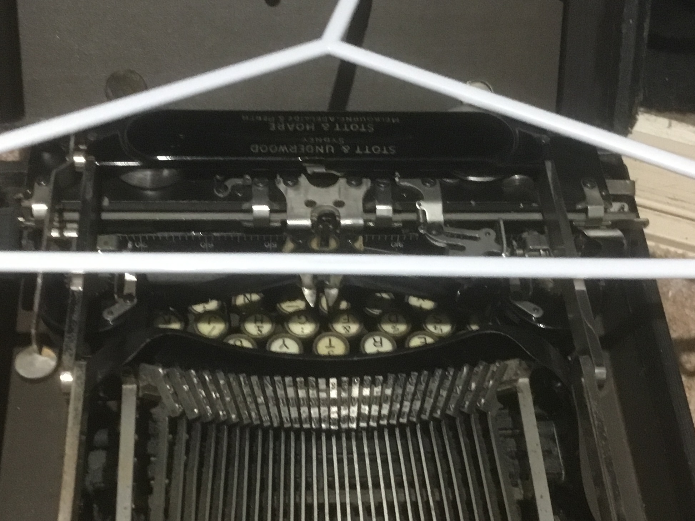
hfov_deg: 36.8
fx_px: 1044
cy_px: 357
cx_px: 337
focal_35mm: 52
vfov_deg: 27.8
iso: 400
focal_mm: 3.3
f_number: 2.4
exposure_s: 1/17
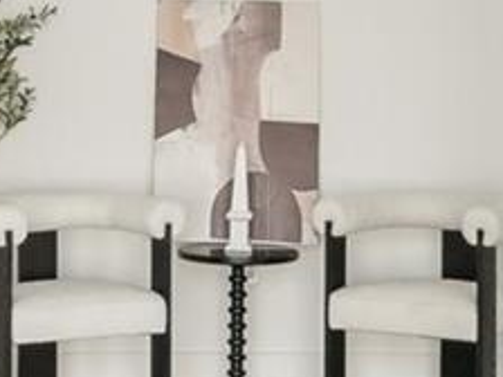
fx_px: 1598
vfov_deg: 13.4
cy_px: 81
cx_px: 252
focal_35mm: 110
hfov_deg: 17.9
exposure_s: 1/250
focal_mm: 16
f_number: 8
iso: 400
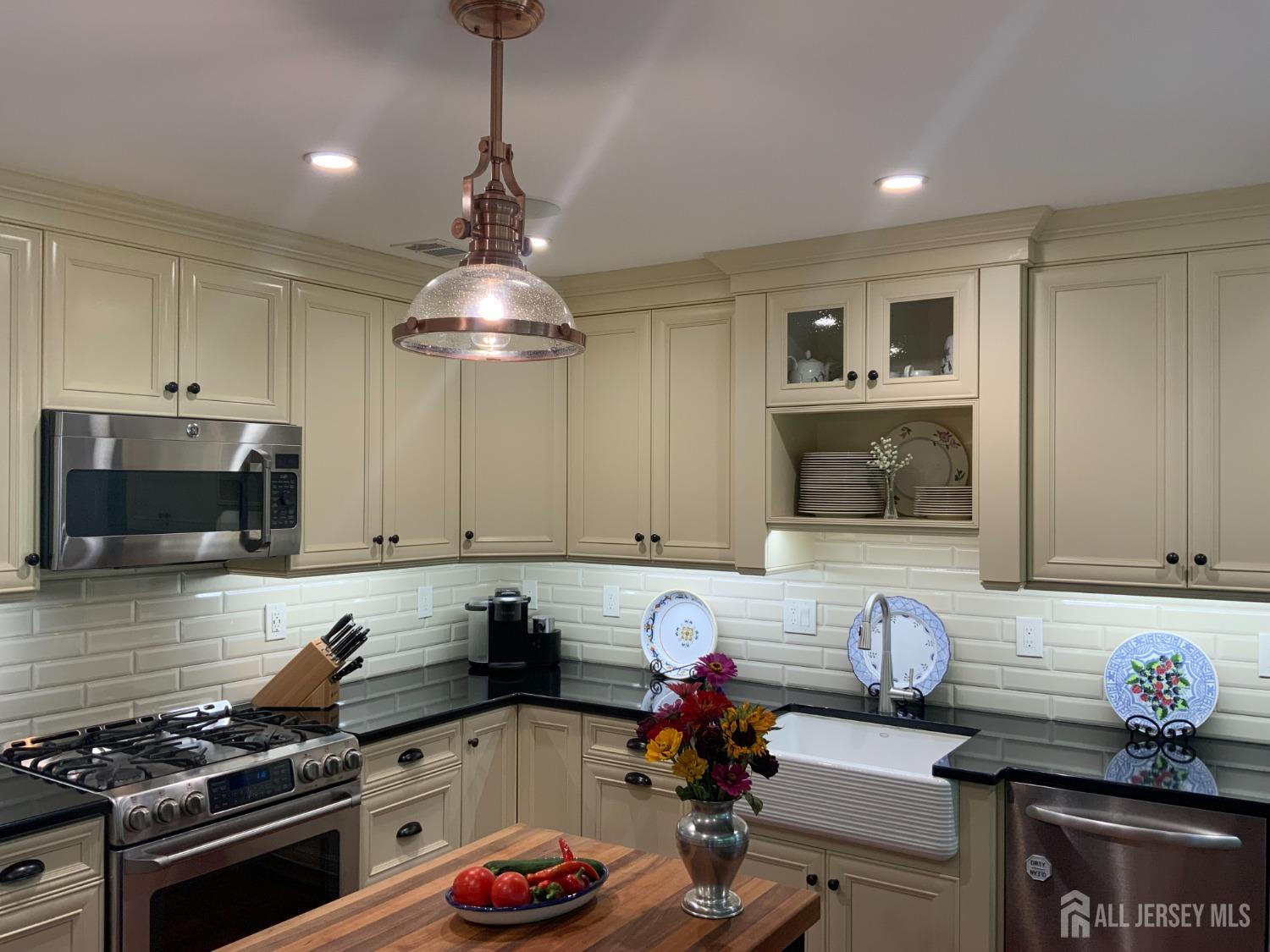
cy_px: 476
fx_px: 1064
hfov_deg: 61.7
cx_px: 635
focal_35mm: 29
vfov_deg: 48.2
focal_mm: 3
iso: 40
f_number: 1.8
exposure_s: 1/60
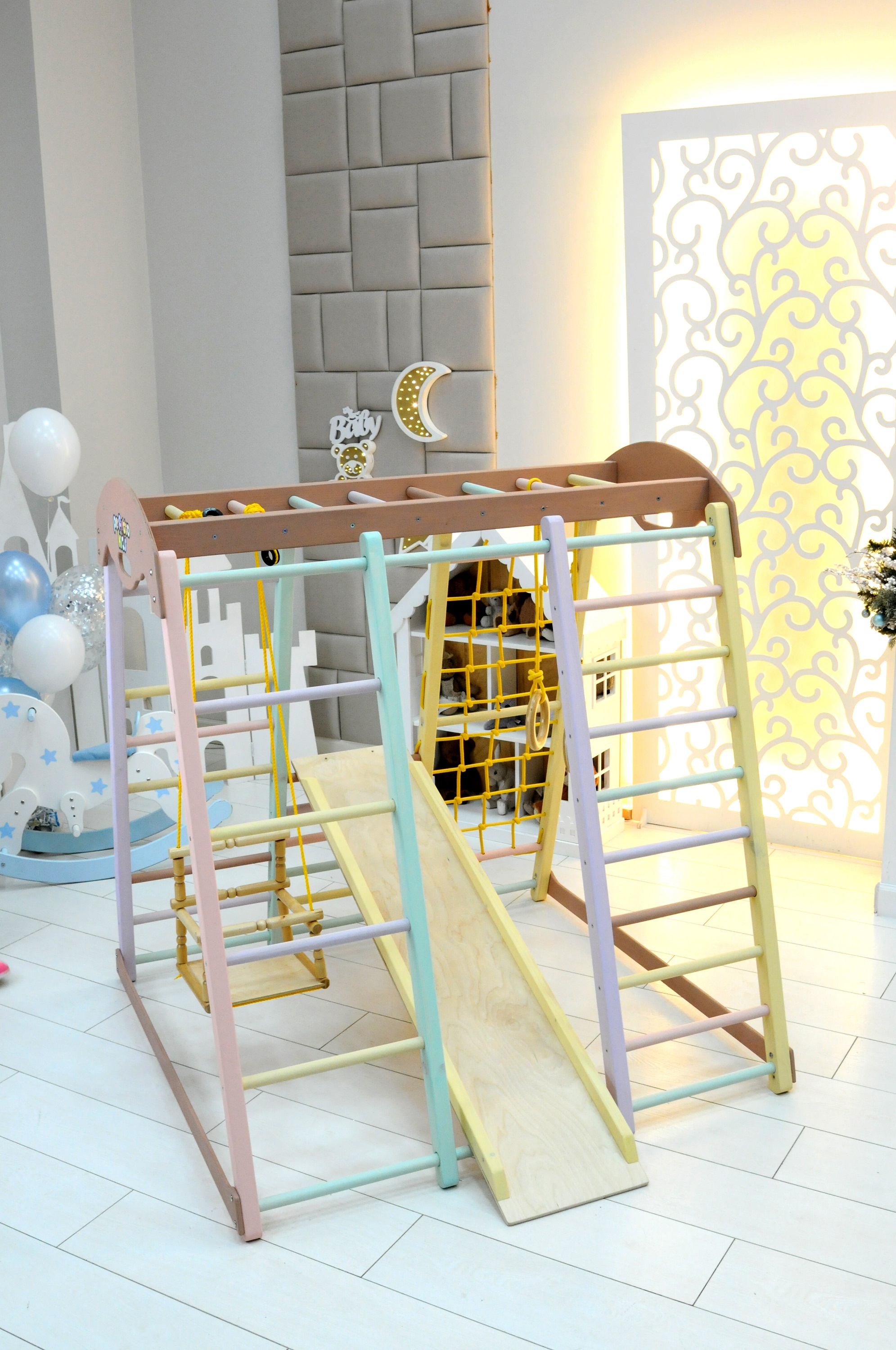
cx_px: 448
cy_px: 675
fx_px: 1348
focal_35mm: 36
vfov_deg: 53.2
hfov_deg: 36.8
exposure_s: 1/60
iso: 1000
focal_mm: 24
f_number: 6.3
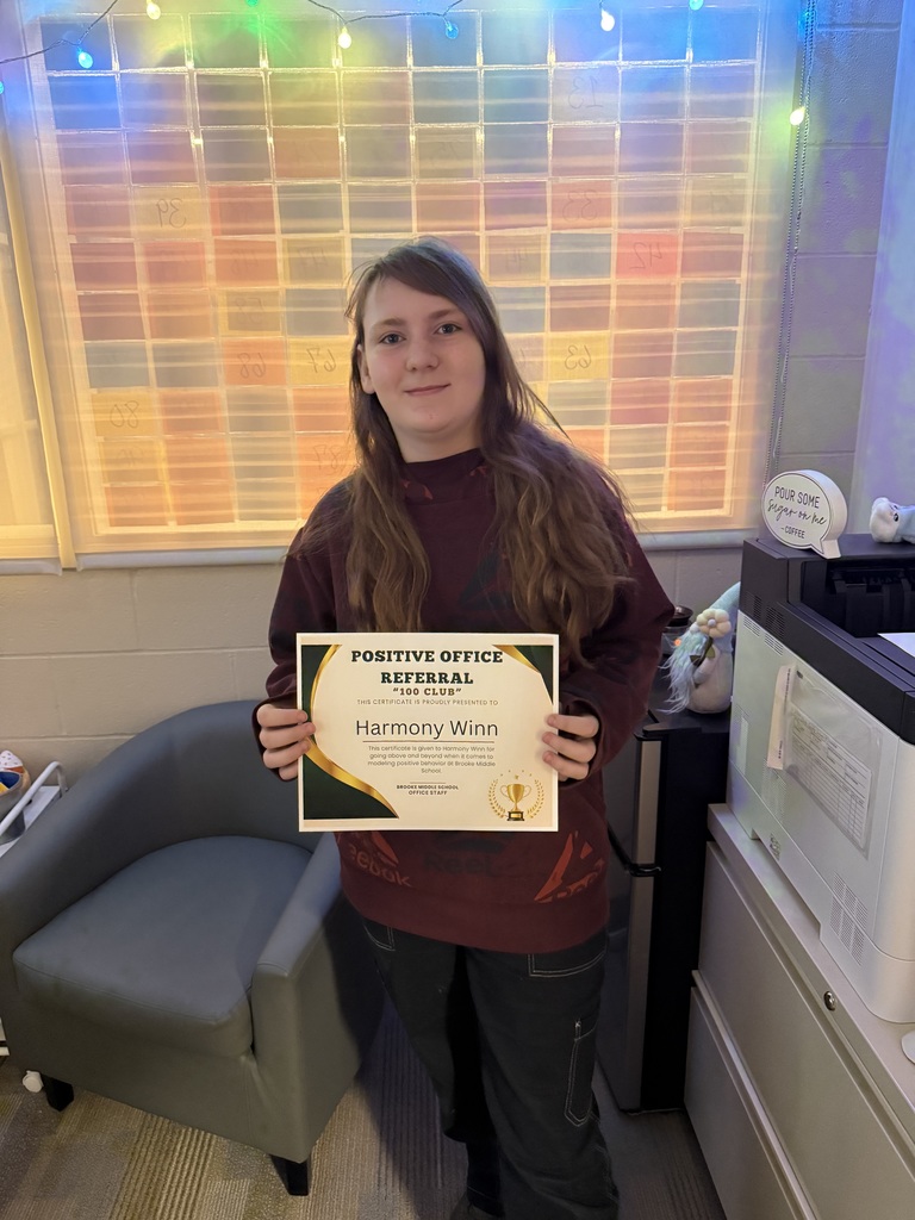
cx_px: 458
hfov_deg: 56.8
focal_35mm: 24
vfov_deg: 71.6
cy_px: 610
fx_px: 846
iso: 1000
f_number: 1.78
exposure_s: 1/40
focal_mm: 6.76
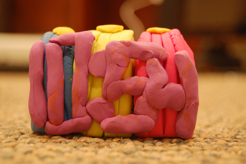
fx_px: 533
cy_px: 82
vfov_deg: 17.5
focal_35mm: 78
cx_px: 123
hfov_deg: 26.0
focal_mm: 52
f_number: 5.6
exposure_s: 1/1.3
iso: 200
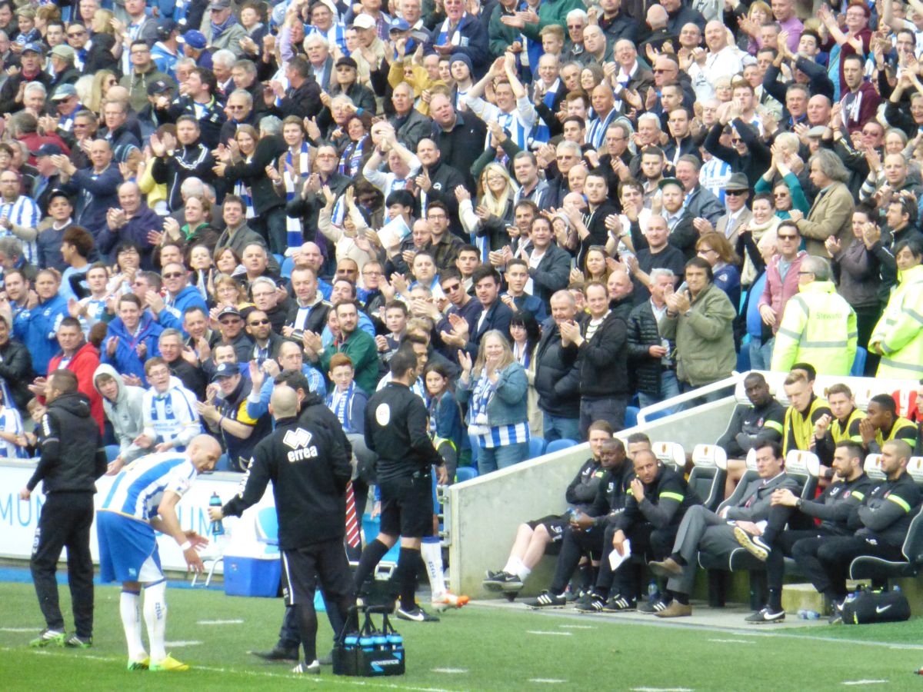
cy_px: 346
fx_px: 12799
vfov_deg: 3.1
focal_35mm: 480
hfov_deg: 4.1
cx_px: 462
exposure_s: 1/800
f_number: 6.4
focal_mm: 86
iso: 1600
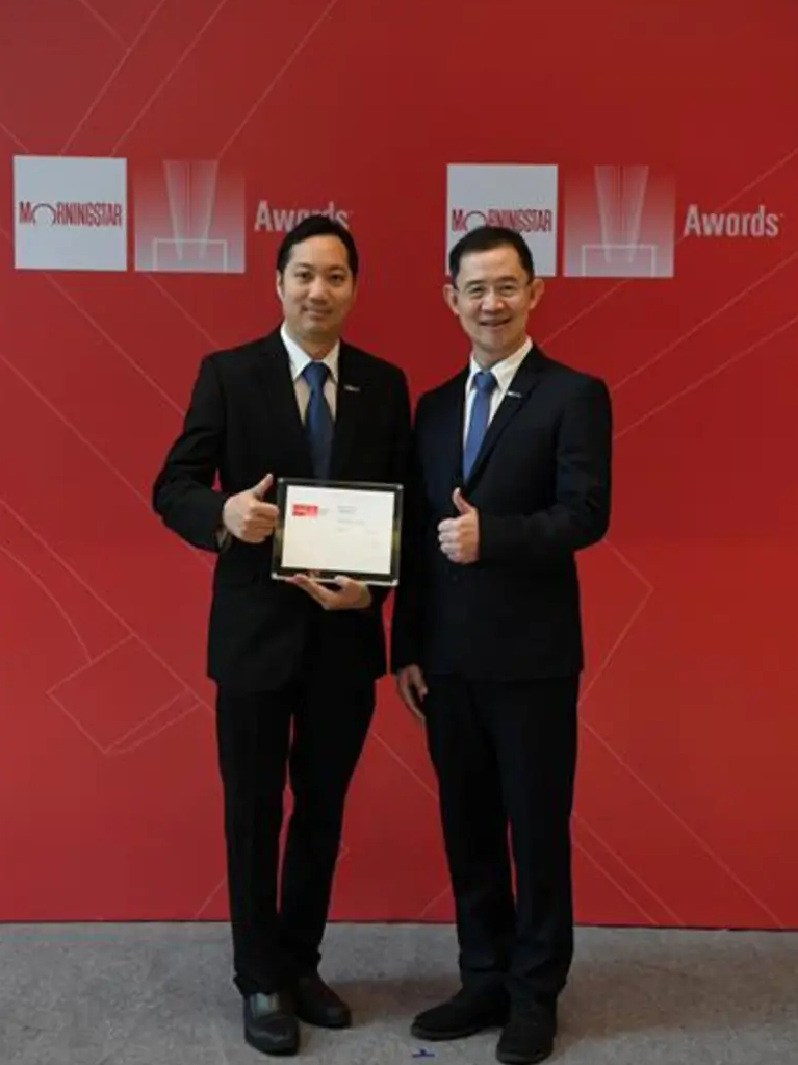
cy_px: 514
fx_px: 1691
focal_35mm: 55
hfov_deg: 26.6
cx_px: 403
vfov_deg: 34.9
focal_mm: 50
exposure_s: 1/125
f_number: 4.5
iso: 2000
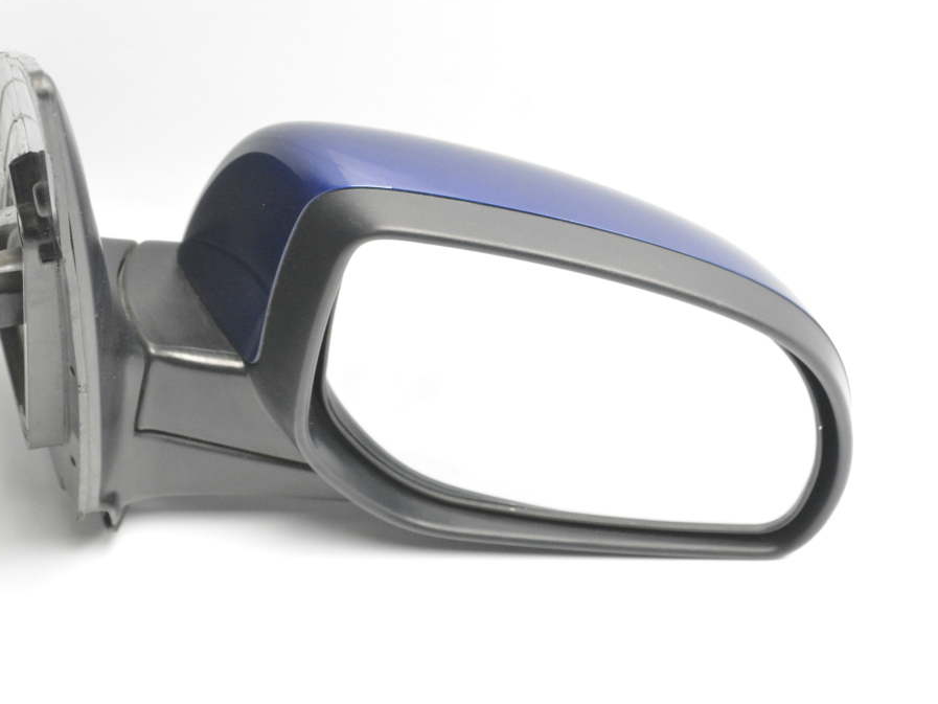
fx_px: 2454
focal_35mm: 91
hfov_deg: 21.6
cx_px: 427
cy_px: 351
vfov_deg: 16.3
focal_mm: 55
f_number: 8
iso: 6400
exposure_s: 1/250
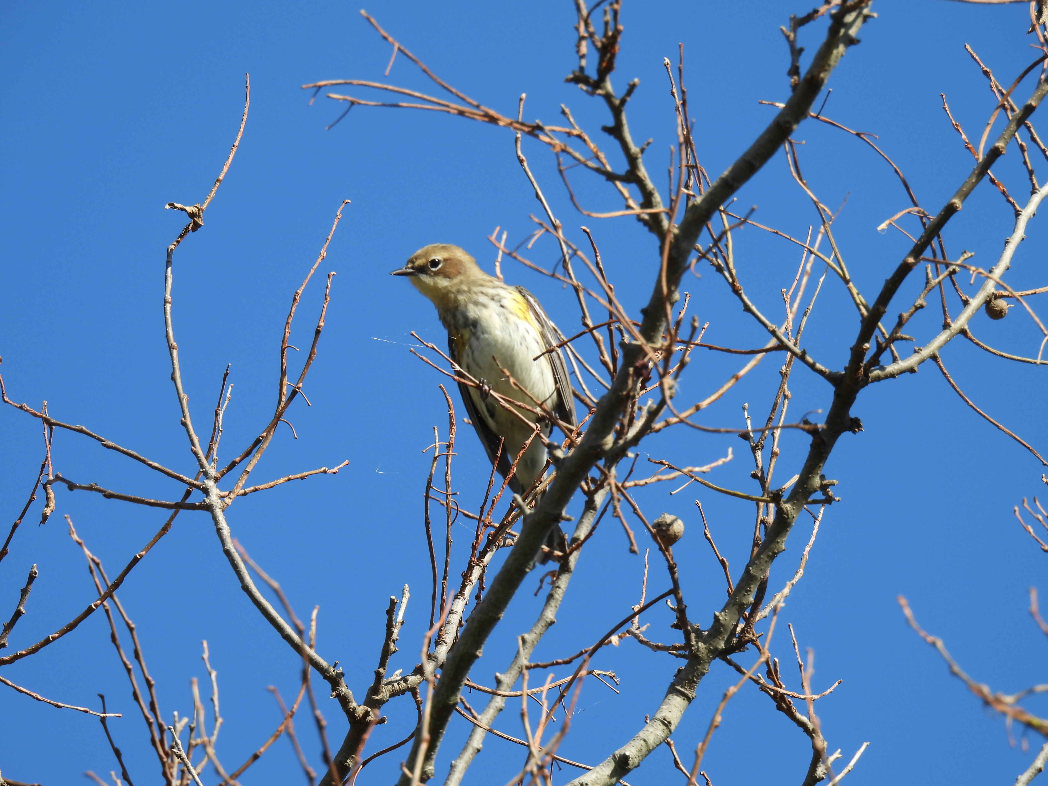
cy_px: 393
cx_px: 524
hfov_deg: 2.5
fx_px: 24220
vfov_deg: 1.9
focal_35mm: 800
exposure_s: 1/320
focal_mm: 143
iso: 100
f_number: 5.6
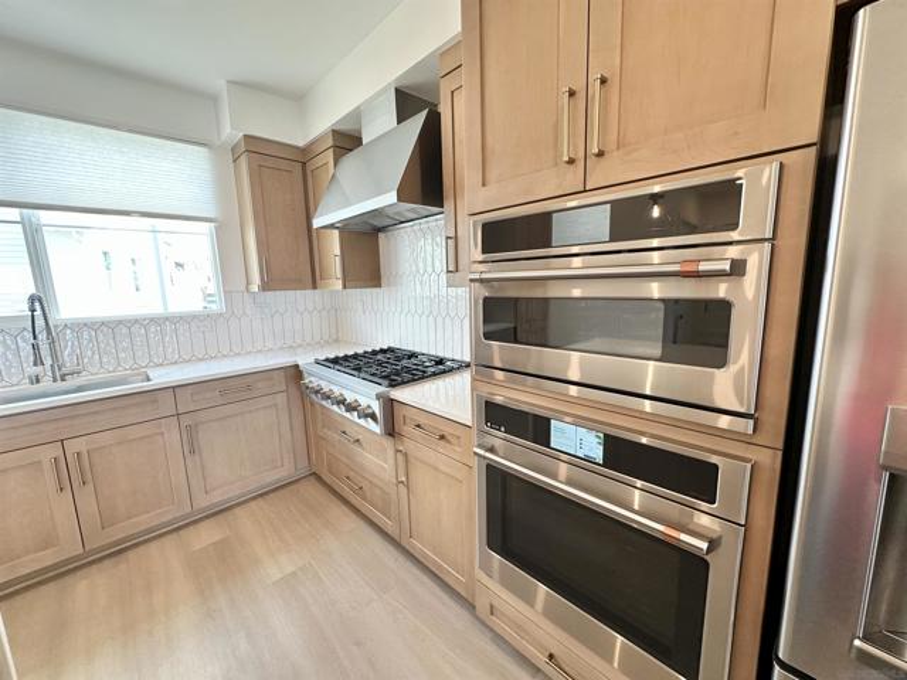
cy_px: 340
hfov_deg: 102.1
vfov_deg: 85.7
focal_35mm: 14
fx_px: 367
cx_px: 454
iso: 160
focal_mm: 2.22
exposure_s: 1/120
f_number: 2.2
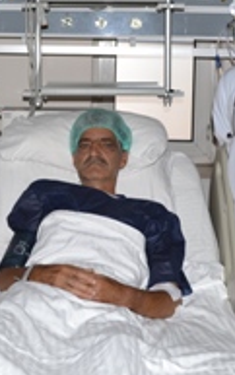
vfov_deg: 26.3
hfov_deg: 16.6
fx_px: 798
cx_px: 49
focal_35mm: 78
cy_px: 127
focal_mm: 22
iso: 100
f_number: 4
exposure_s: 1/200
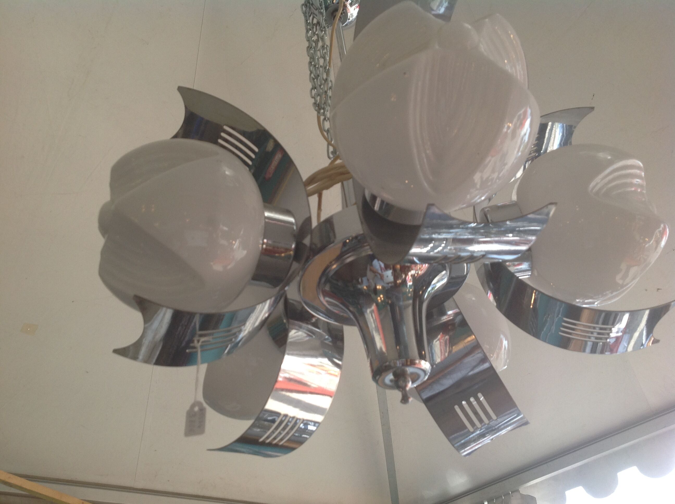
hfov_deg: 52.7
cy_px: 252
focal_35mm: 35
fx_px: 681
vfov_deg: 40.6
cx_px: 338
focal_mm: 4.28
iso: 50
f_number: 2.4
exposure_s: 1/234
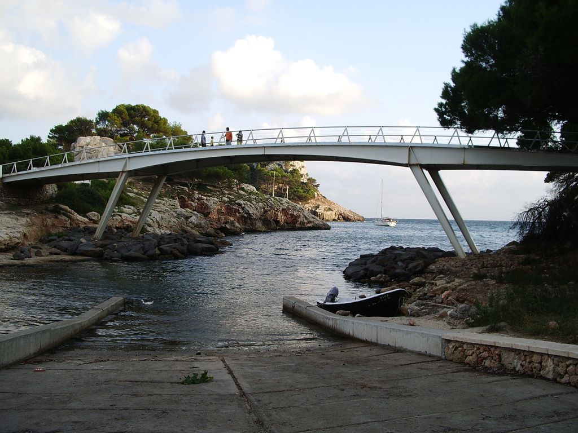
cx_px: 289
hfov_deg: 52.6
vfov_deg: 40.7
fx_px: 584
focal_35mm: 35
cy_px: 216
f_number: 4.3
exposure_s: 1/100
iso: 50
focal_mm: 5.8
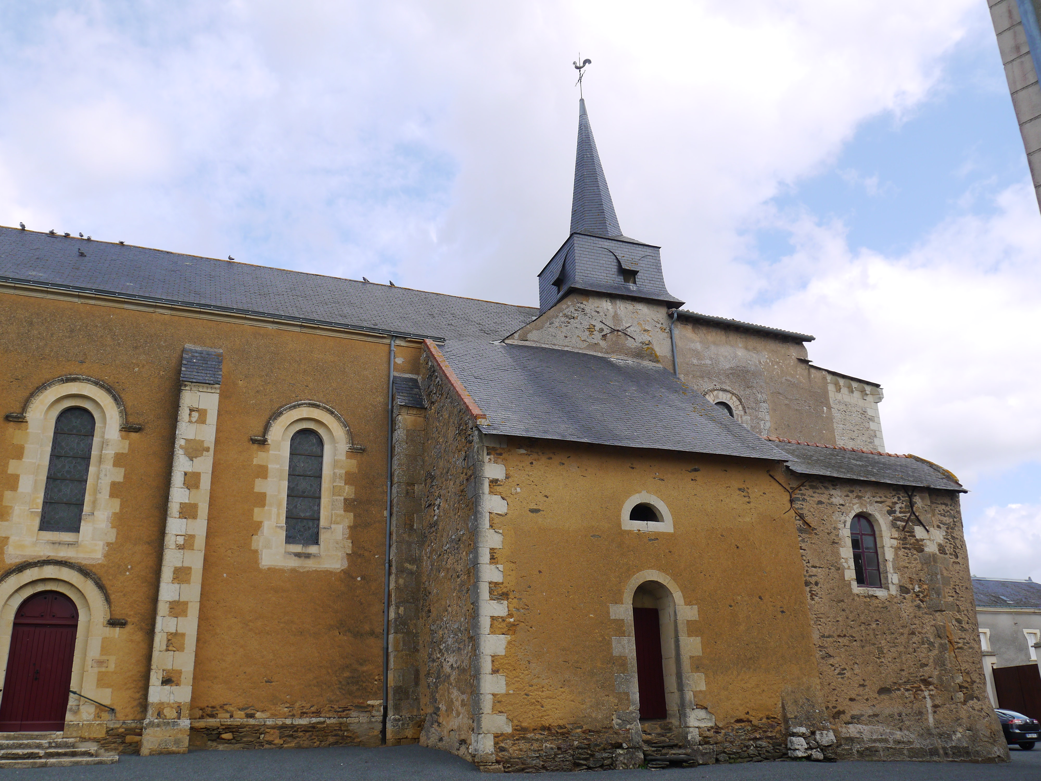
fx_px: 962
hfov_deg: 56.8
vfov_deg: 44.2
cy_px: 390
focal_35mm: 32
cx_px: 520
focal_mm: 16
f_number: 7.1
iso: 160
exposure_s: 1/400
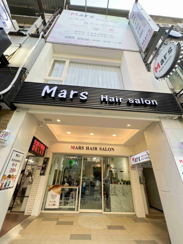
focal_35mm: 13
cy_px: 122
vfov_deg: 106.2
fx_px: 92
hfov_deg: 89.9
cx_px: 92
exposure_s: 1/161
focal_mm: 1.57
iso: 32
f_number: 1.8
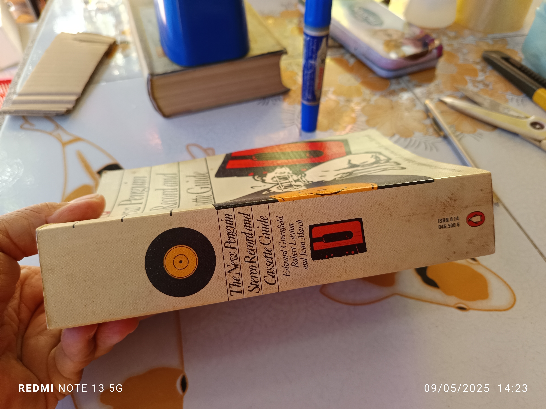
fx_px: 379
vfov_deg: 56.8
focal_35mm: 24
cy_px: 204
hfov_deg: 71.6
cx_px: 273
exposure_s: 1/50
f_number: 1.7
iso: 259
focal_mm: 5.31
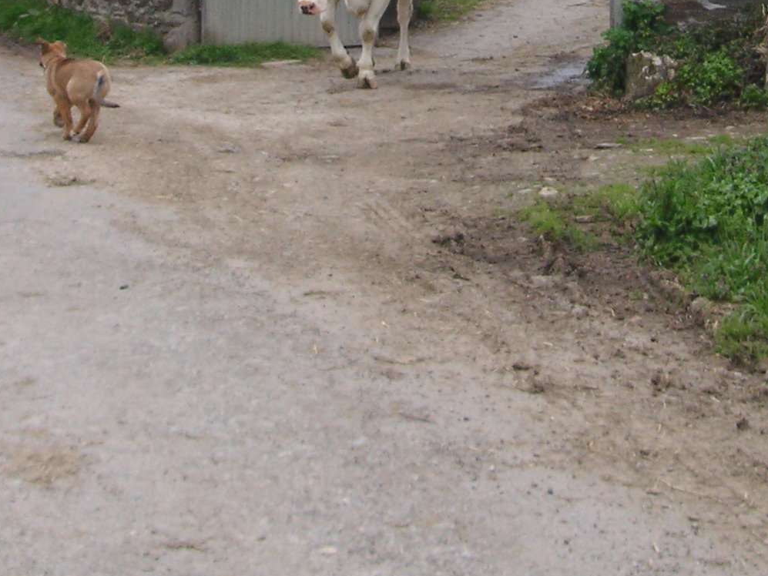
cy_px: -115
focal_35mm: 95
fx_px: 2108
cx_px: 414
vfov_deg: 15.0
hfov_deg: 20.6
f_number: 2.8
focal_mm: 6.1
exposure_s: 1/750
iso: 50
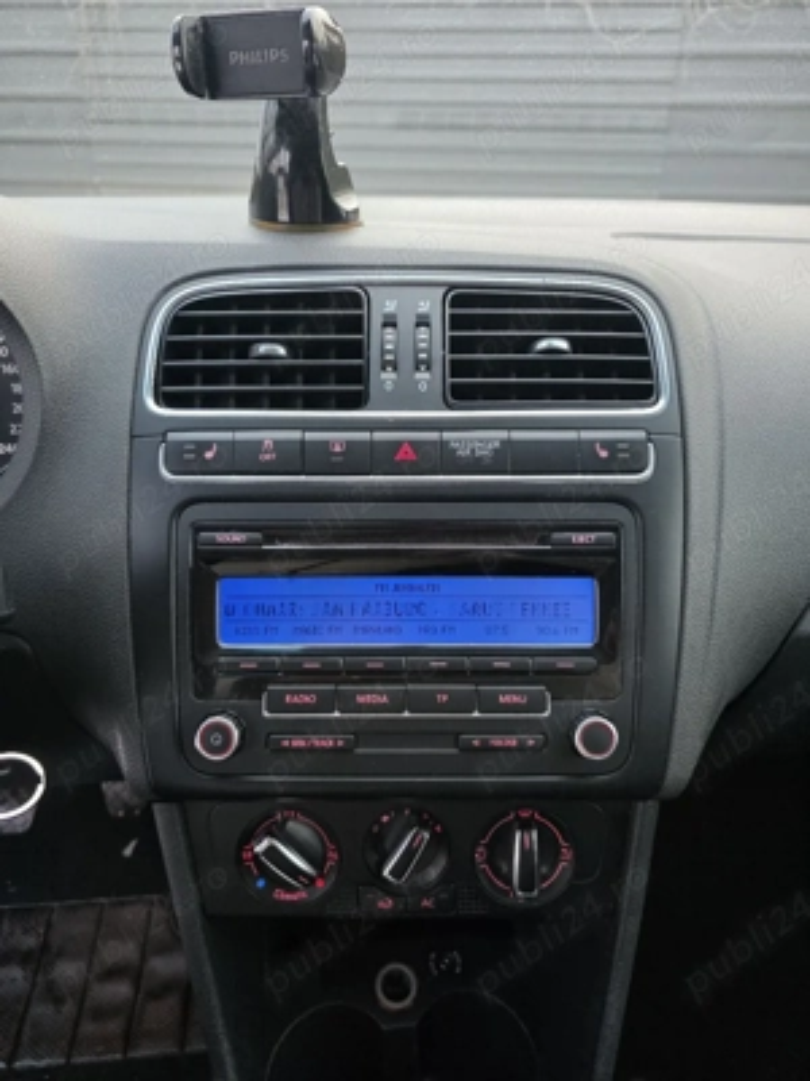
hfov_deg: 58.9
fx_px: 718
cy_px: 540
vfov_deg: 73.9
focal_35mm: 23
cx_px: 405
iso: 320
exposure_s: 1/101
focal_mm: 6.3
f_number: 1.7
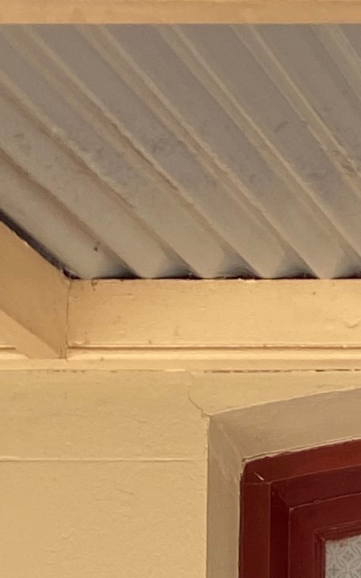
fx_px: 2425
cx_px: 1008
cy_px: 1443
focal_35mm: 154
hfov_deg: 7.6
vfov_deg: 11.1
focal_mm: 4.25
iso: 32
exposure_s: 1/125
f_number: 1.8
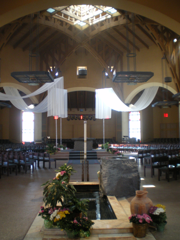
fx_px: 250
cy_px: 120
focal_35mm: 36
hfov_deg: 39.7
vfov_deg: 51.4
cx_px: 90
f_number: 3.1
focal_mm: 6.3
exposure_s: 1/50
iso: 250
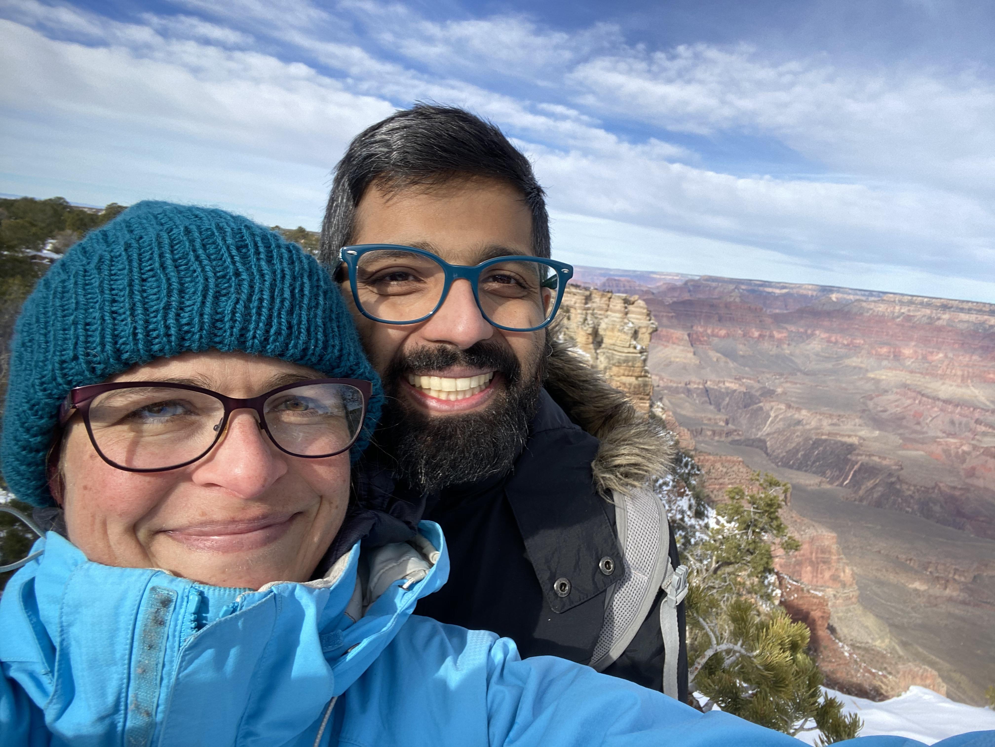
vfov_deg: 58.9
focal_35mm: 23
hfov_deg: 73.9
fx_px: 661
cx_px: 498
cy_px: 374
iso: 25
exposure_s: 1/454
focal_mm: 2.71
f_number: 2.2
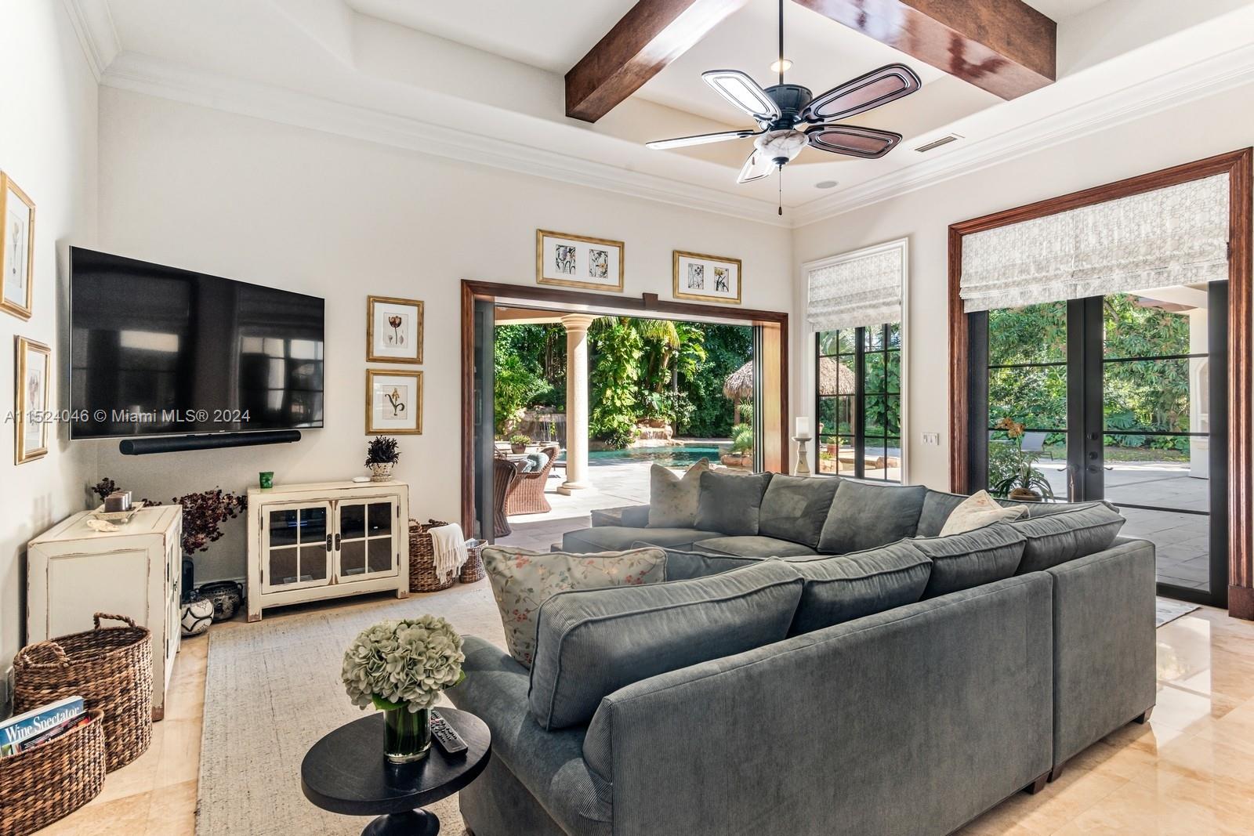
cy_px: 418
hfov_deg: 90.0
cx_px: 627
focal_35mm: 18
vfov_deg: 67.4
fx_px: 627
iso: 200
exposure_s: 1/15
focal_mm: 18
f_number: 8
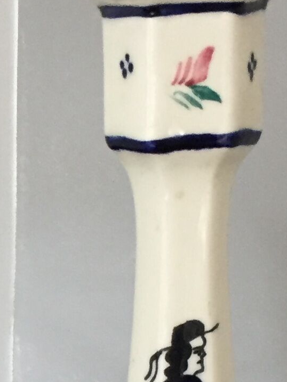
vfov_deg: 14.8
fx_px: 1459
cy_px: 353
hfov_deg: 11.0
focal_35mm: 132
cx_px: -60
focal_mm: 4.15
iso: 250
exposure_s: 1/33
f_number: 2.2
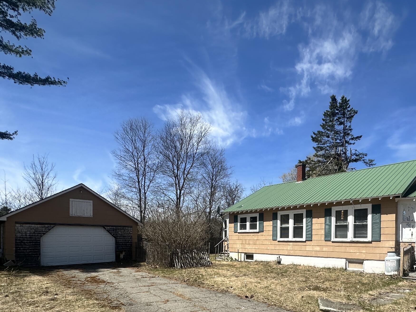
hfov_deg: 70.5
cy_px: 243
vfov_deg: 53.6
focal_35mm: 24
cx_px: 258
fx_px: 288
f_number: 2.2
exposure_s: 1/2747
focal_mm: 2.22
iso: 50
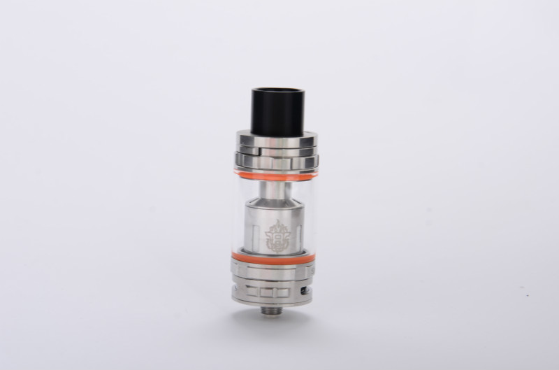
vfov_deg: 10.7
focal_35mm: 128
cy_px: 185
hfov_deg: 16.1
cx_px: 280
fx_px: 1975
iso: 100
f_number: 13
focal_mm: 85
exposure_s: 1/125
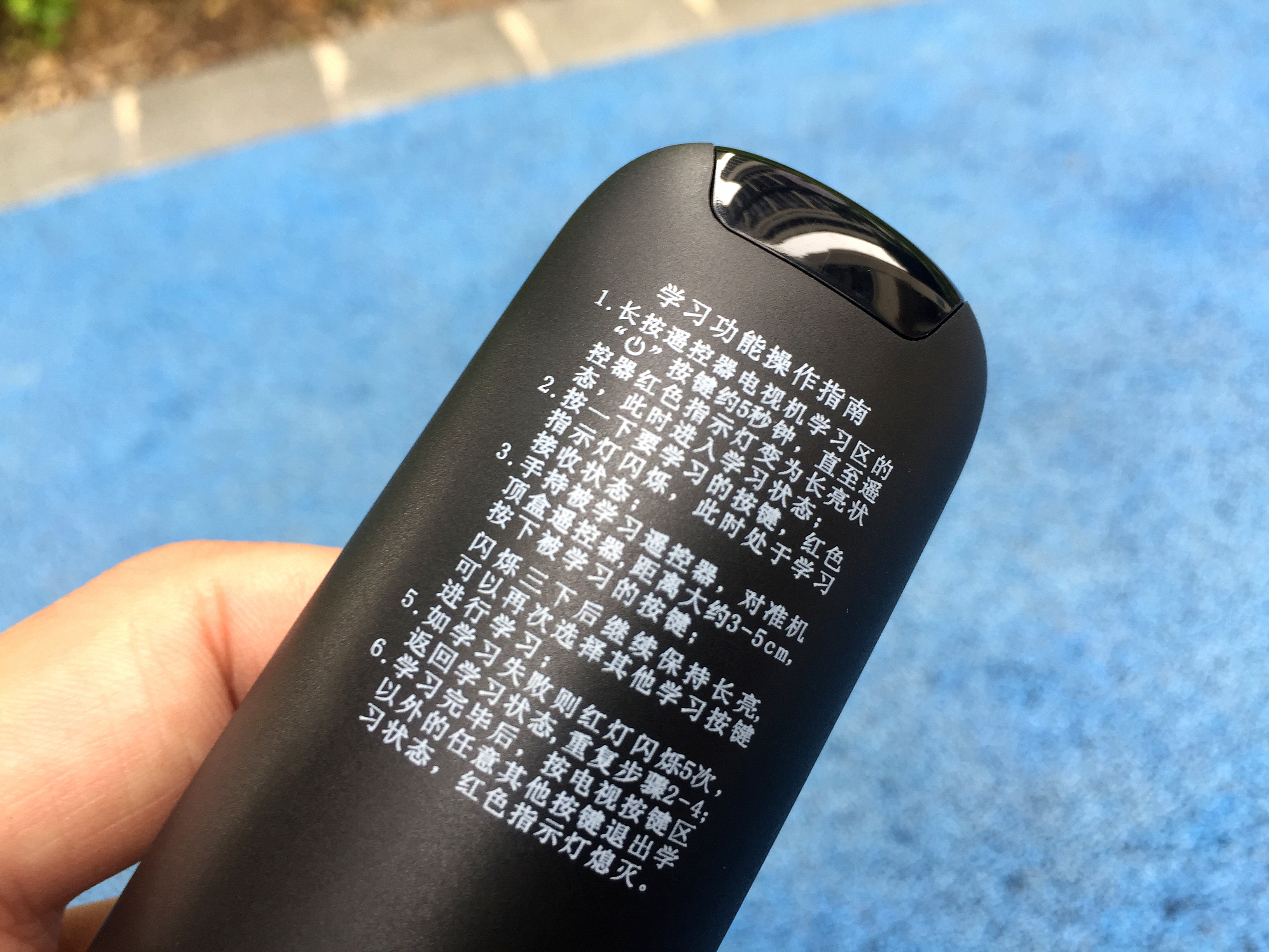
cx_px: 634
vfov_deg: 48.2
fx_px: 1063
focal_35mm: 29
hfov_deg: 61.7
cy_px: 476
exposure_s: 1/50
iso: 32
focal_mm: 4.15
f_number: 2.2
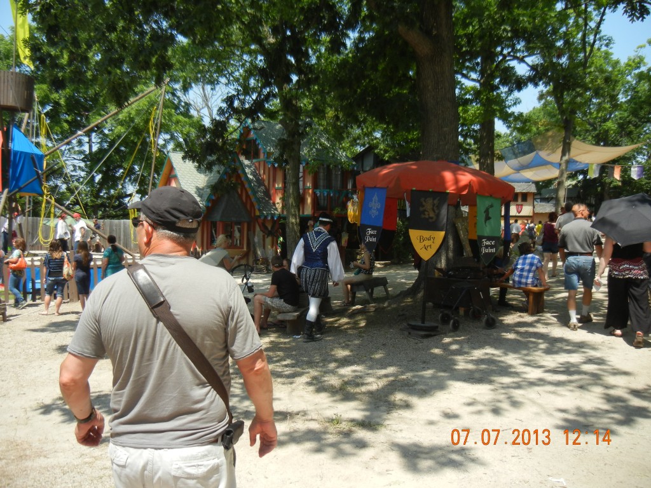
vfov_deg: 46.8
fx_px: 564
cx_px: 326
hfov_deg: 60.0
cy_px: 244
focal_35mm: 30
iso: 160
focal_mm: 5.4
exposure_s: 1/750
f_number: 3.5
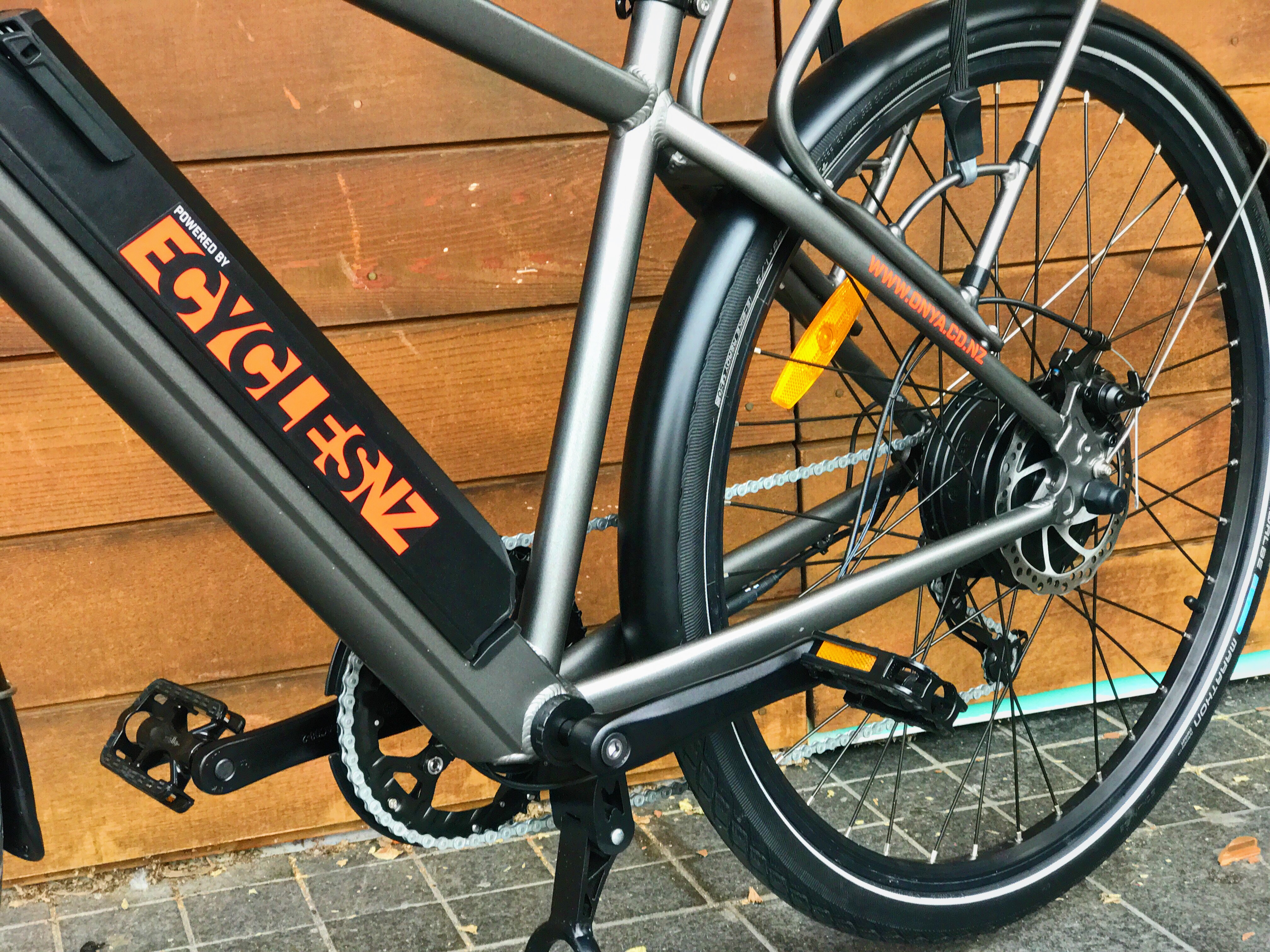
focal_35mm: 57
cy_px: 476
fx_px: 2091
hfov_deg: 33.8
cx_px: 635
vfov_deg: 25.7
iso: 100
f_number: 2.8
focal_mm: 6.6
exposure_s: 1/50
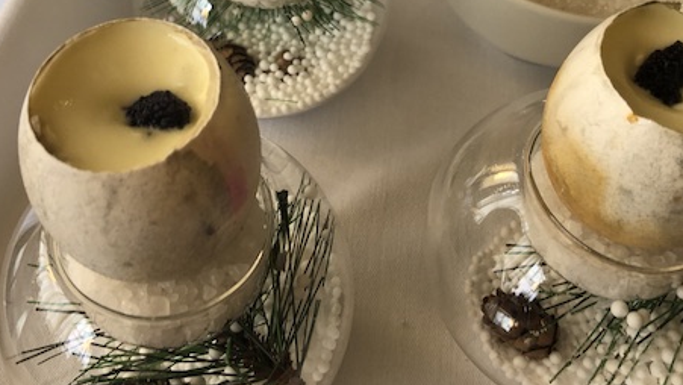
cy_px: 58
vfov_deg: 26.4
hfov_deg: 46.4
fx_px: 797
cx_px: 327
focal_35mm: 44
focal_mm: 3.99
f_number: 1.8
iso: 32
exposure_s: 1/20
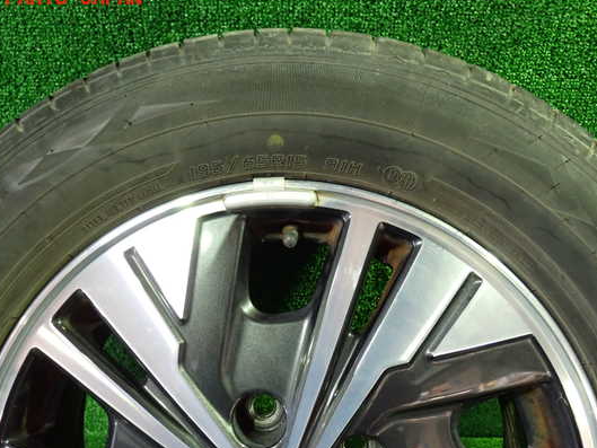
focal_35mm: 34
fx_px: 587
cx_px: 275
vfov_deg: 41.8
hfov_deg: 53.9
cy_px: 237
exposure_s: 1/30
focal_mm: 5.4
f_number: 2.3
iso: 640
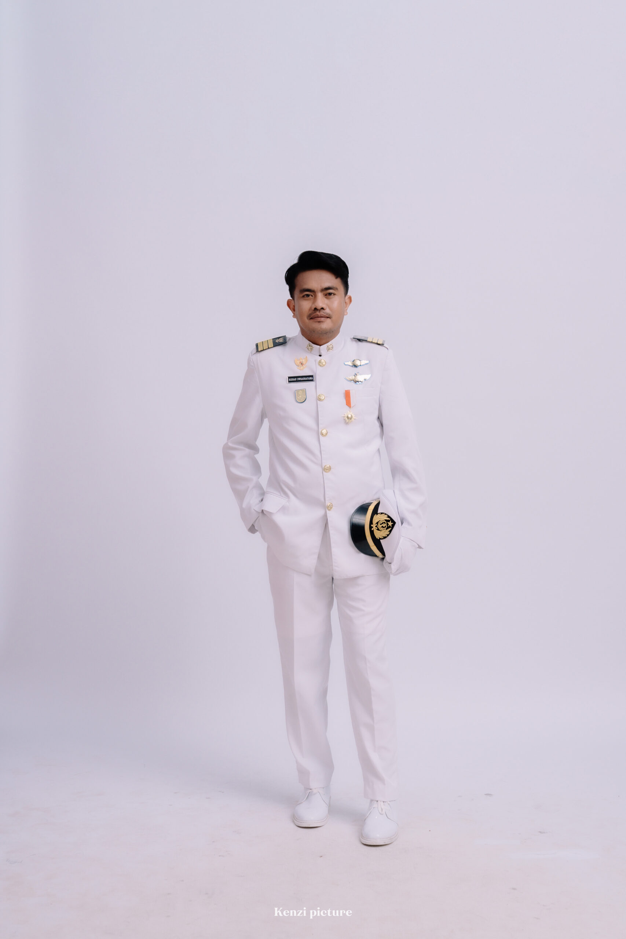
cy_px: 470
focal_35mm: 52
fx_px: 1356
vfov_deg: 38.2
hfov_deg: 26.0
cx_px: 313
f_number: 3.2
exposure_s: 1/125
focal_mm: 35
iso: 400
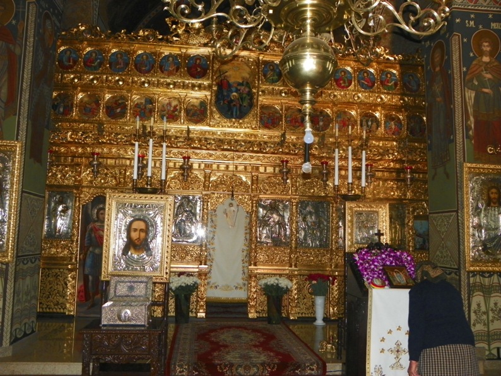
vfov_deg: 45.5
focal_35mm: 31
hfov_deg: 58.3
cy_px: 188
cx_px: 250
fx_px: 449
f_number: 2.8
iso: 200
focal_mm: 5.5
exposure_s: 1/30
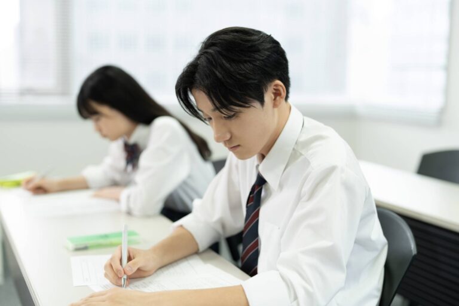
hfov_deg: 39.6
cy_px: 153
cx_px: 230
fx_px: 637
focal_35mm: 50
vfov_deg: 27.0
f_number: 1.8
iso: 250
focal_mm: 50
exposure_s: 1/125
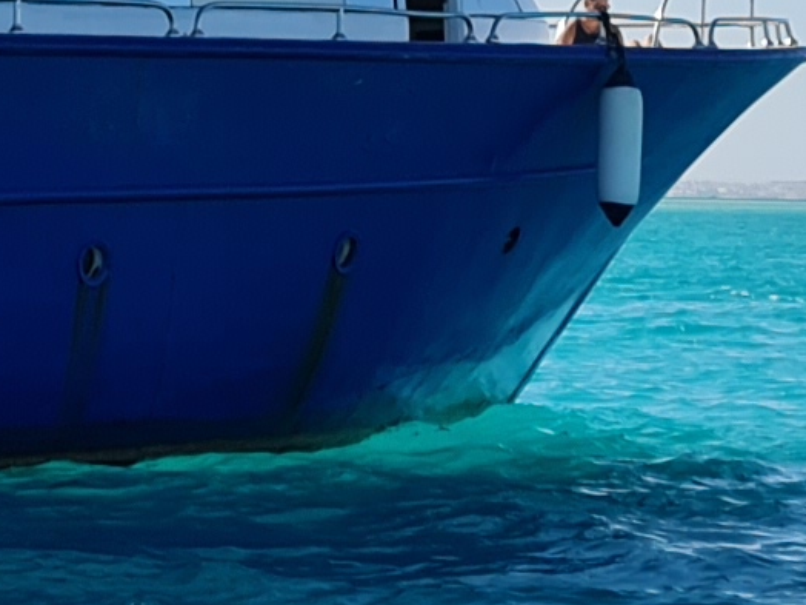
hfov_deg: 10.3
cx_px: -46
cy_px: 40
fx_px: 4447
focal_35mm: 191
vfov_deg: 7.7
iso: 50
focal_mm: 7
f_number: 1.8
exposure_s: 1/1104
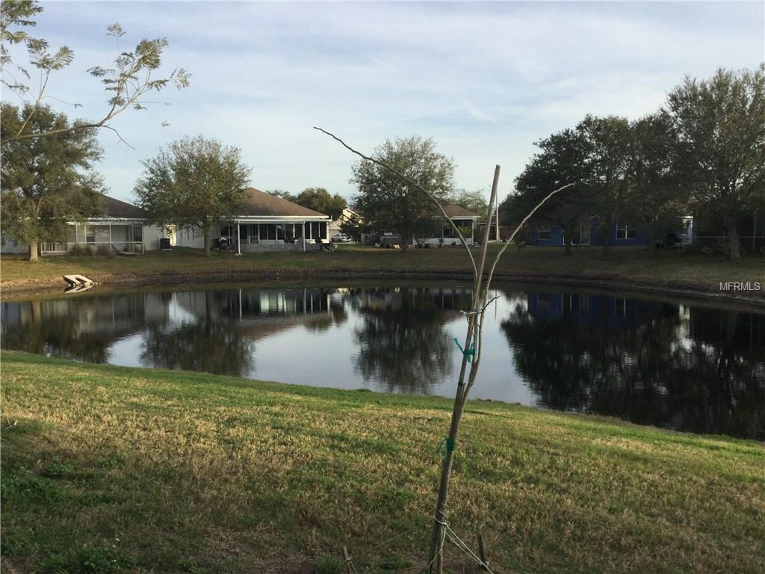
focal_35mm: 31
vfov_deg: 45.4
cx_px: 382
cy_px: 287
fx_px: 685
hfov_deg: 58.4
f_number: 2.4
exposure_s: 1/684
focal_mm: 3.3
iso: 25
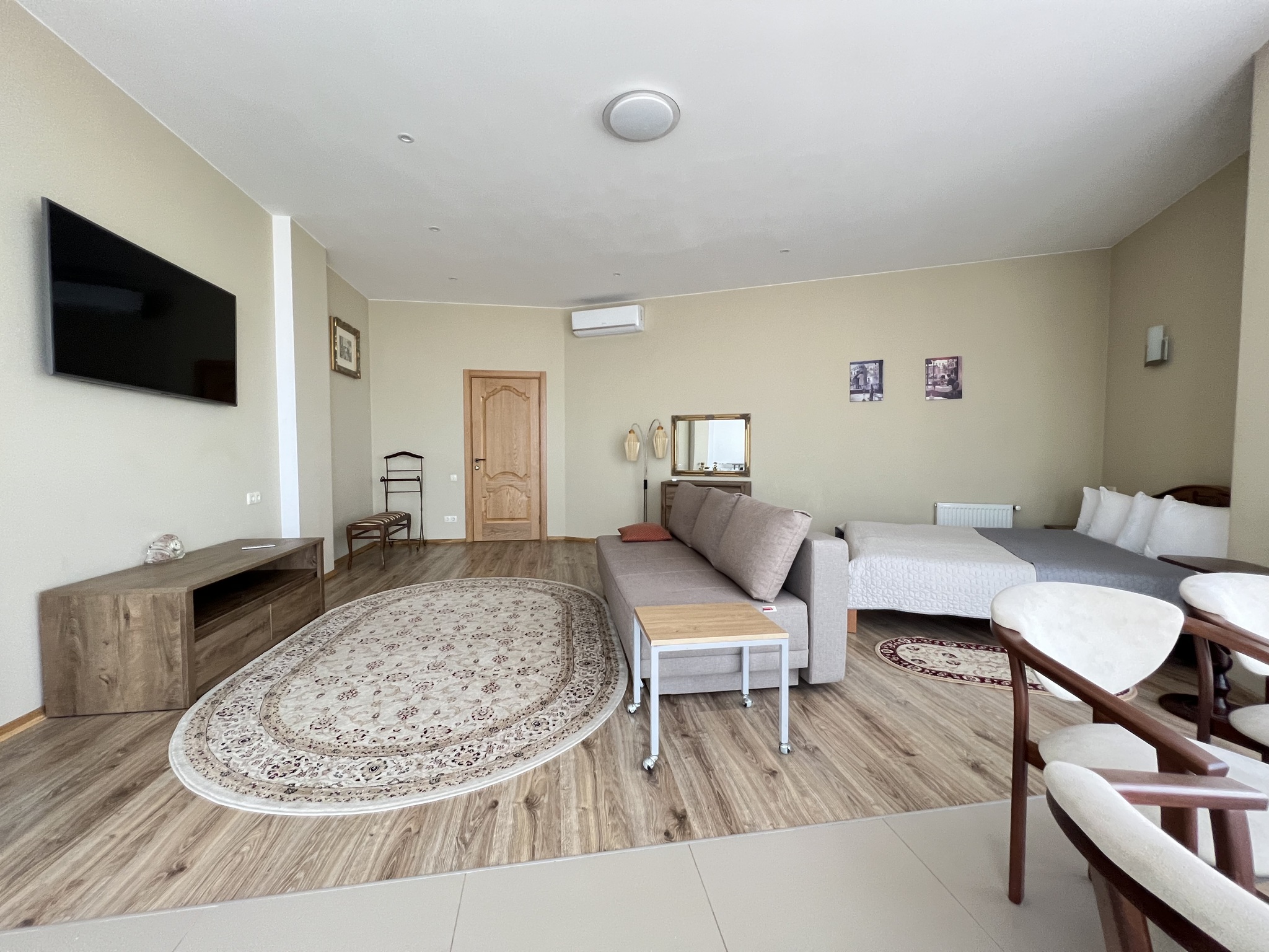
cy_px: 476
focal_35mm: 13
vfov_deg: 89.9
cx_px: 634
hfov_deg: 106.2
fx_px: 477
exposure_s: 1/61
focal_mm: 1.57
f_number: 1.8
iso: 250
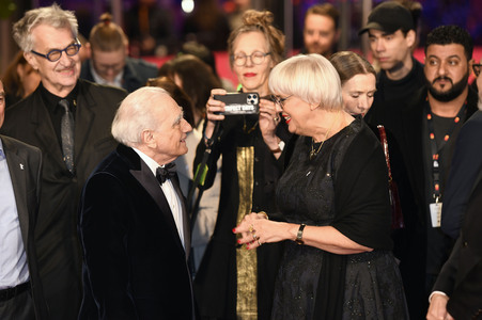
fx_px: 2341
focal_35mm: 175
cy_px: 160
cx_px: 241
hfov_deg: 11.8
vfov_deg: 7.8
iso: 1250
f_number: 3.5
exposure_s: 1/200
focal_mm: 175
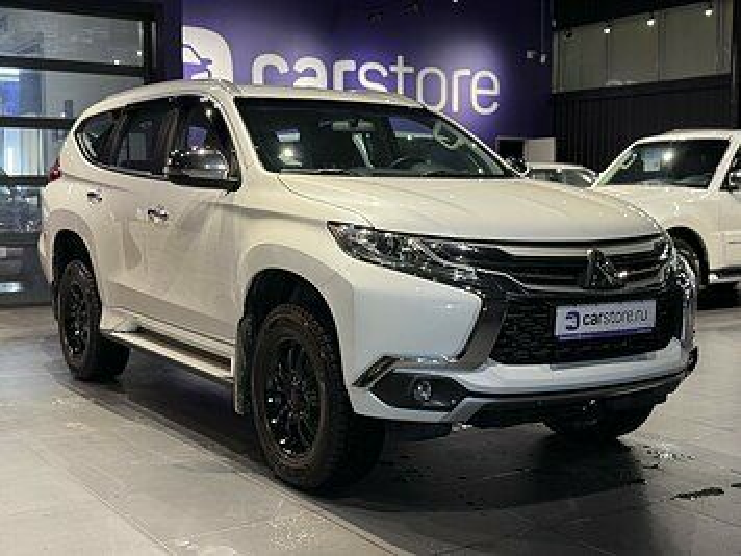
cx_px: 370
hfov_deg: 39.7
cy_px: 278
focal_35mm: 48
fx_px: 1028
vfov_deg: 30.3
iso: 80
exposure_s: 1/50
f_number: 1.78
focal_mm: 6.76
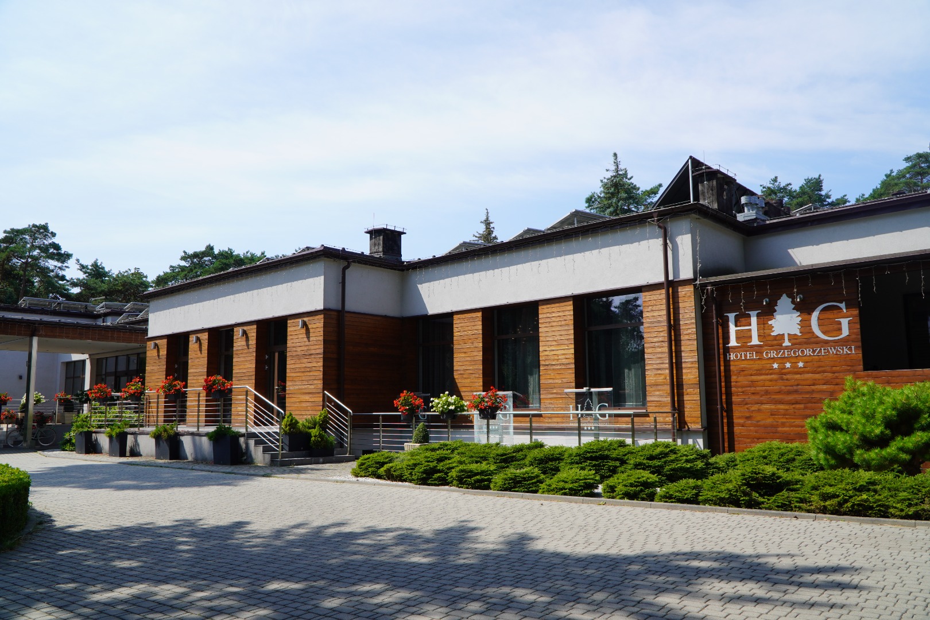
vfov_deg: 47.9
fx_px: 697
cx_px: 465
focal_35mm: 27
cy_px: 310
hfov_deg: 67.4
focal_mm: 18
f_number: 10
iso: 100
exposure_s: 1/160
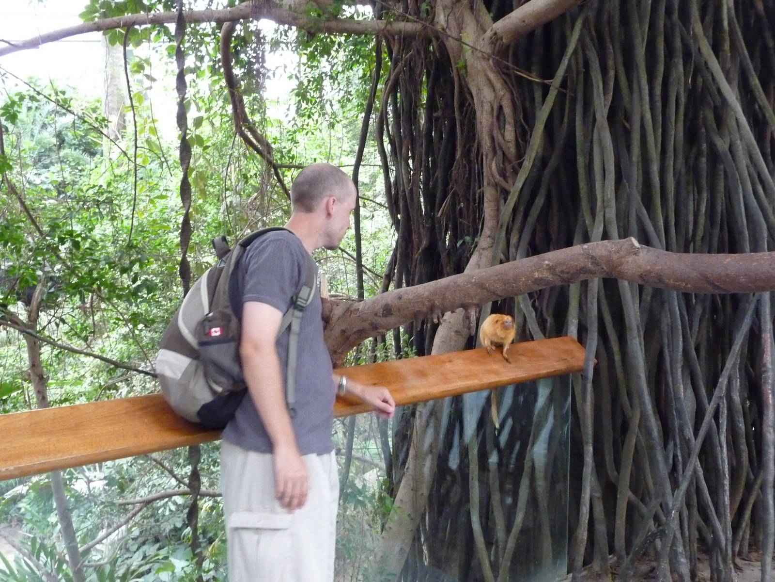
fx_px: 896
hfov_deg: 46.8
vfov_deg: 36.0
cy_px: 291
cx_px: 388
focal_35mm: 40
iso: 800
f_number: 3.9
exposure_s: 1/10
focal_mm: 6.7
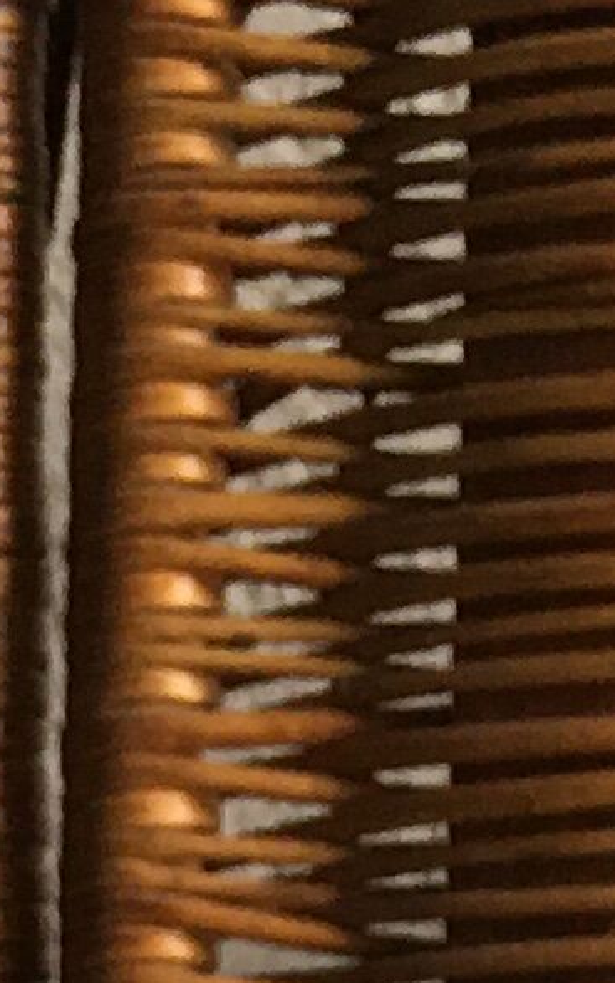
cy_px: 3294
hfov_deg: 6.1
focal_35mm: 211
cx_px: -597
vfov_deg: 8.0
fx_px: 5657
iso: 25
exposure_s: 1/33
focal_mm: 4.15
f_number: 2.2
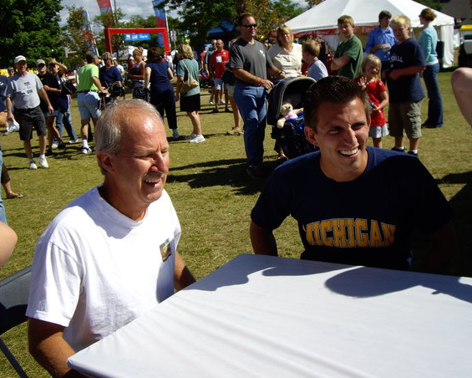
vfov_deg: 35.7
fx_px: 587
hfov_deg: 43.8
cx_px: 238
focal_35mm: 42
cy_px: 181
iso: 50
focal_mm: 6.2
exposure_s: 1/500
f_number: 4.3
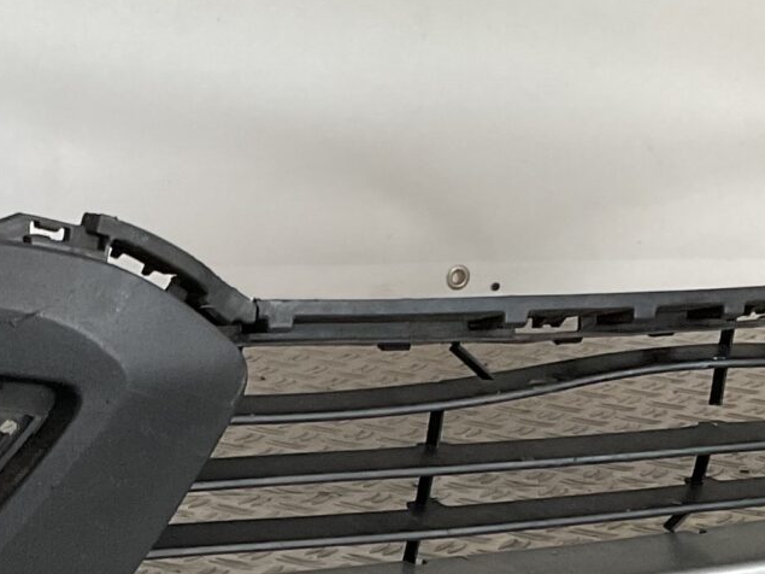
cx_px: -14
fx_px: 2585
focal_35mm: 117
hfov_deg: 16.5
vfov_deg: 12.4
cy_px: 650
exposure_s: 1/50
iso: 100
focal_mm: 3
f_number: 1.8
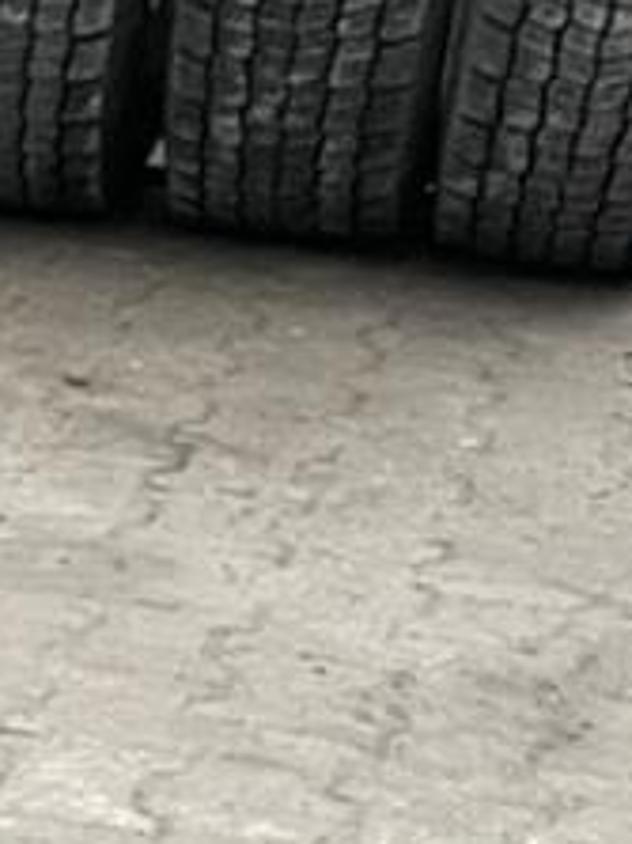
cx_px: -1219
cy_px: 1571
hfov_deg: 8.8
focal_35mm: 140
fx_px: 3411
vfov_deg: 12.7
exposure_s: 1/60
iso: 320
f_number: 1.6
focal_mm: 4.2
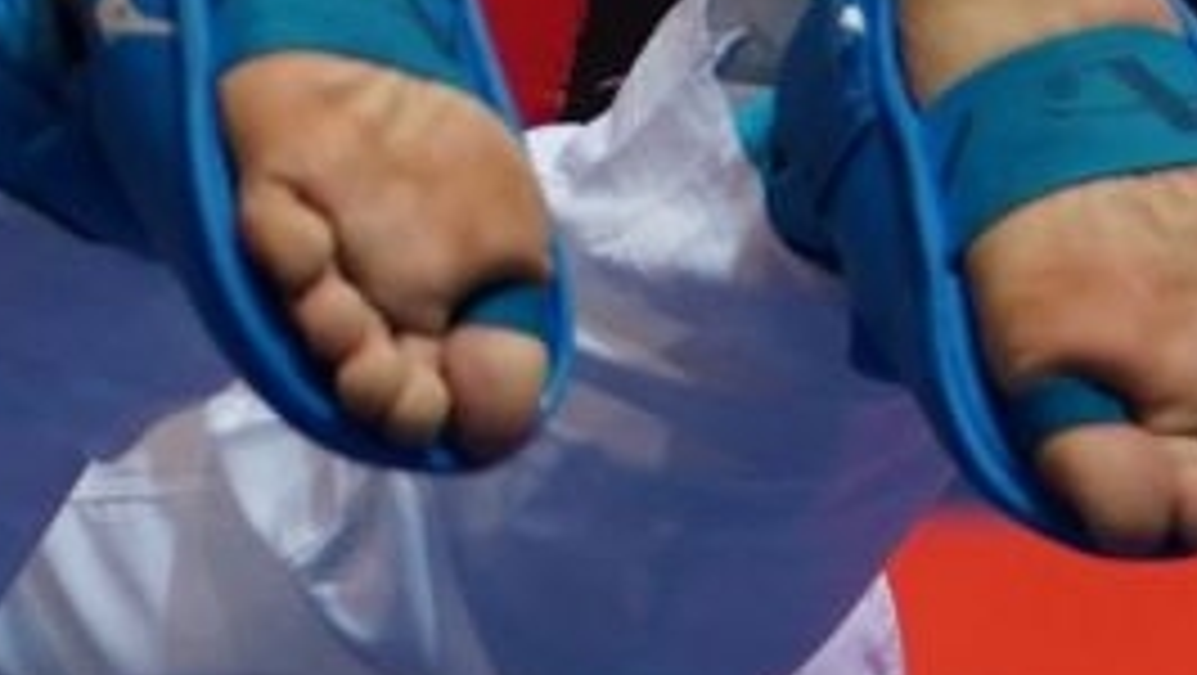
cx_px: -1062
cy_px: -1242
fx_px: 30806
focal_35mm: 970
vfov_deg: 1.3
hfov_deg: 2.2
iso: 2000
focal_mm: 137
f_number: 2.8
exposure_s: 1/500
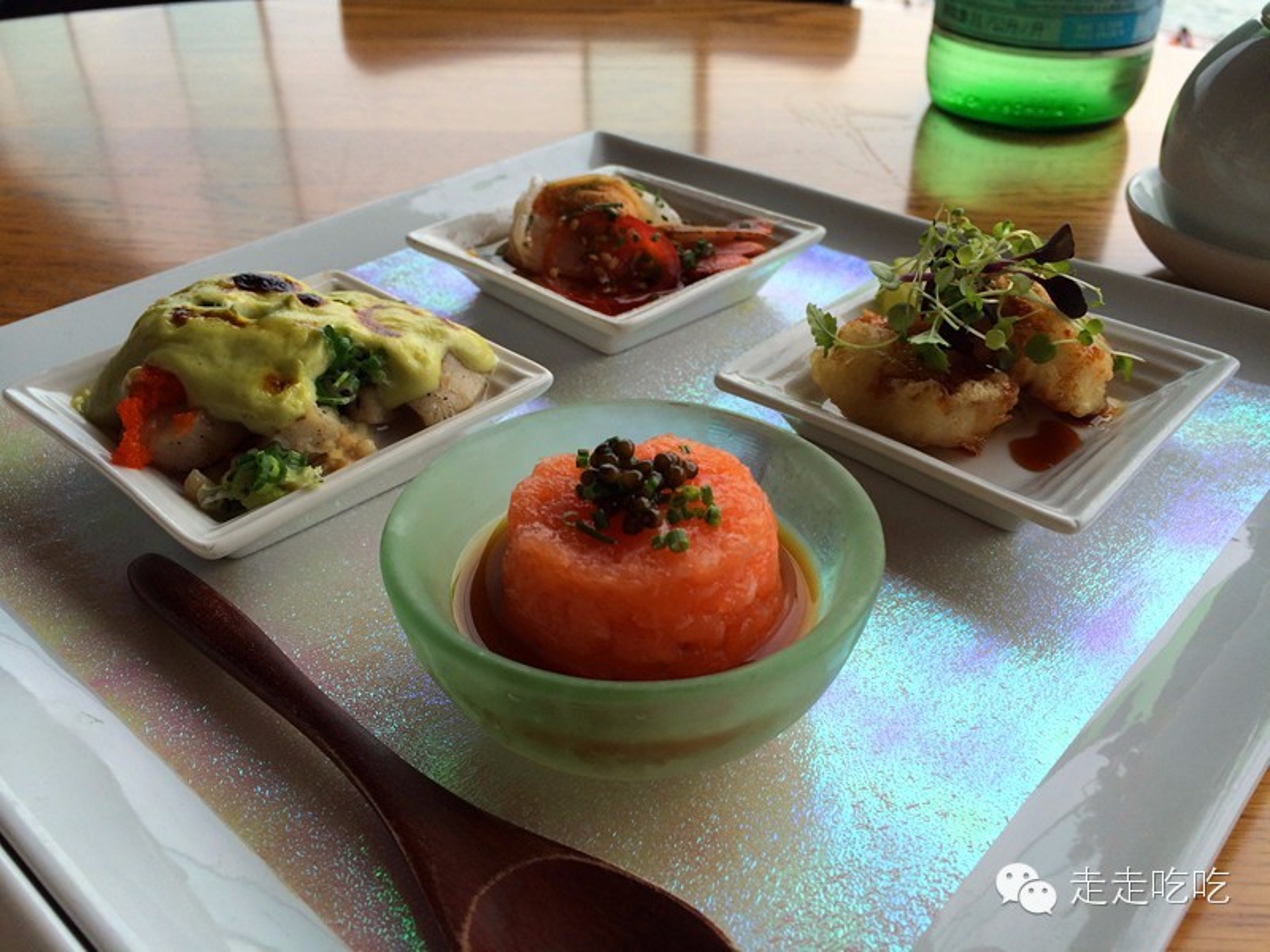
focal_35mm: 30
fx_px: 1101
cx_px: 635
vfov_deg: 46.8
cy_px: 476
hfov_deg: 60.0
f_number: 2.2
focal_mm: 4.12
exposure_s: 1/266
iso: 32
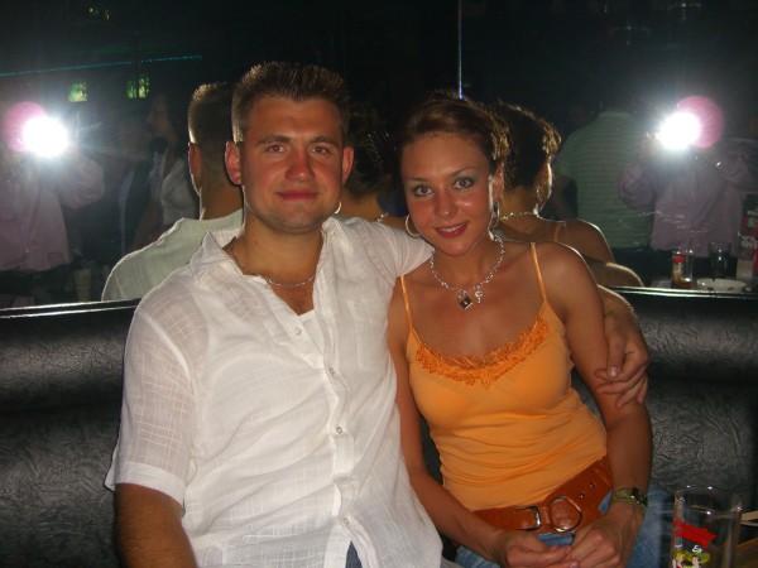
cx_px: 379
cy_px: 284
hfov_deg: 49.0
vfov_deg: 37.7
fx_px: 832
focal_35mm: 38
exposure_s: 1/60
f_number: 2.8
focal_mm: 7.9
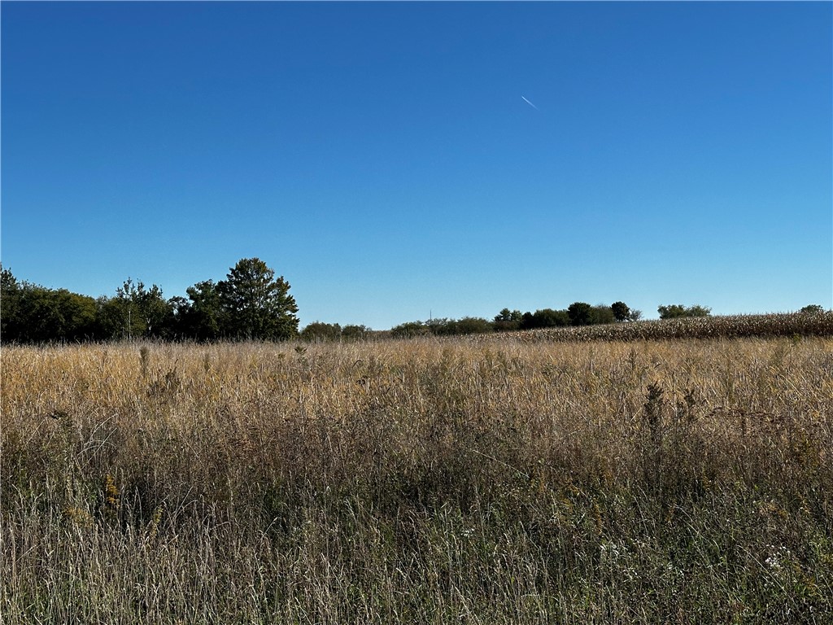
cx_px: 416
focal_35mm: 48
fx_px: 1155
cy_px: 312
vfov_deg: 30.3
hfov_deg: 39.7
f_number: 1.78
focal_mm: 6.86
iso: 64
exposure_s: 1/5263
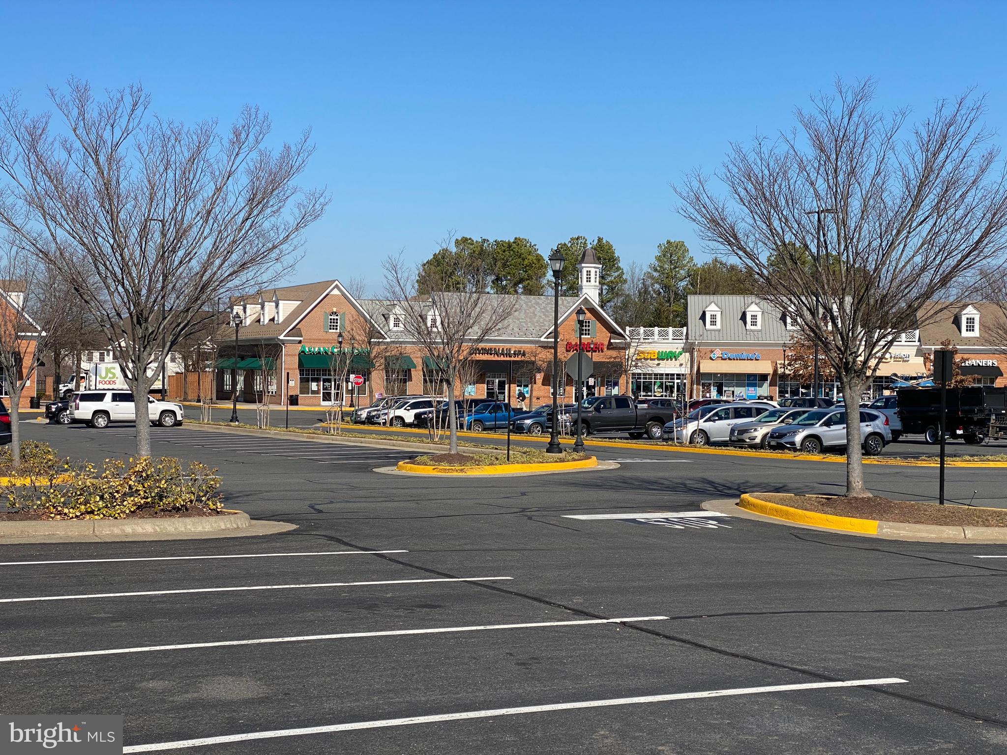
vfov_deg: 28.0
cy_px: 378
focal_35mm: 52
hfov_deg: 36.8
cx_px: 504
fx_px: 1513
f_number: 2
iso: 20
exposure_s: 1/1916
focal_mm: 6
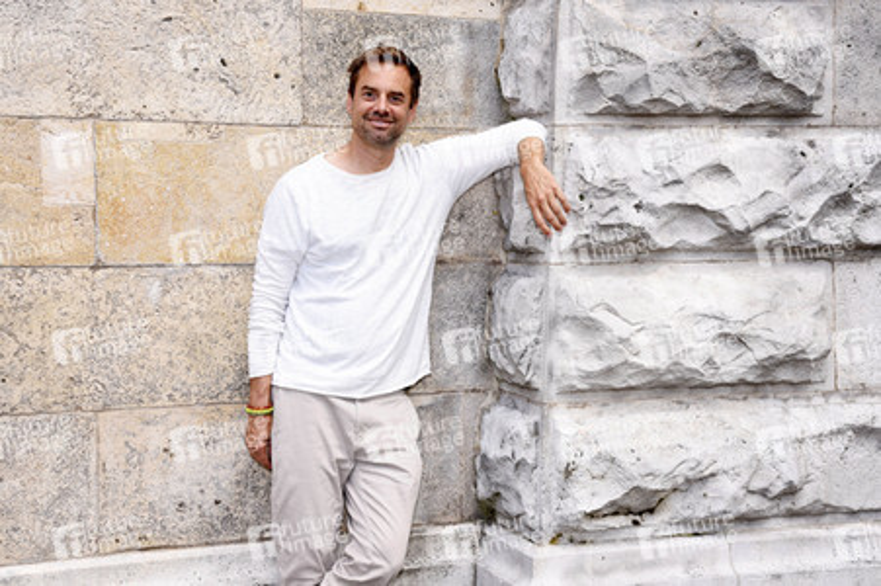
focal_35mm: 58
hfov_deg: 34.5
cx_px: 440
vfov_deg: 23.3
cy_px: 293
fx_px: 1418
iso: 640
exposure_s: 1/160
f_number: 11
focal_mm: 58
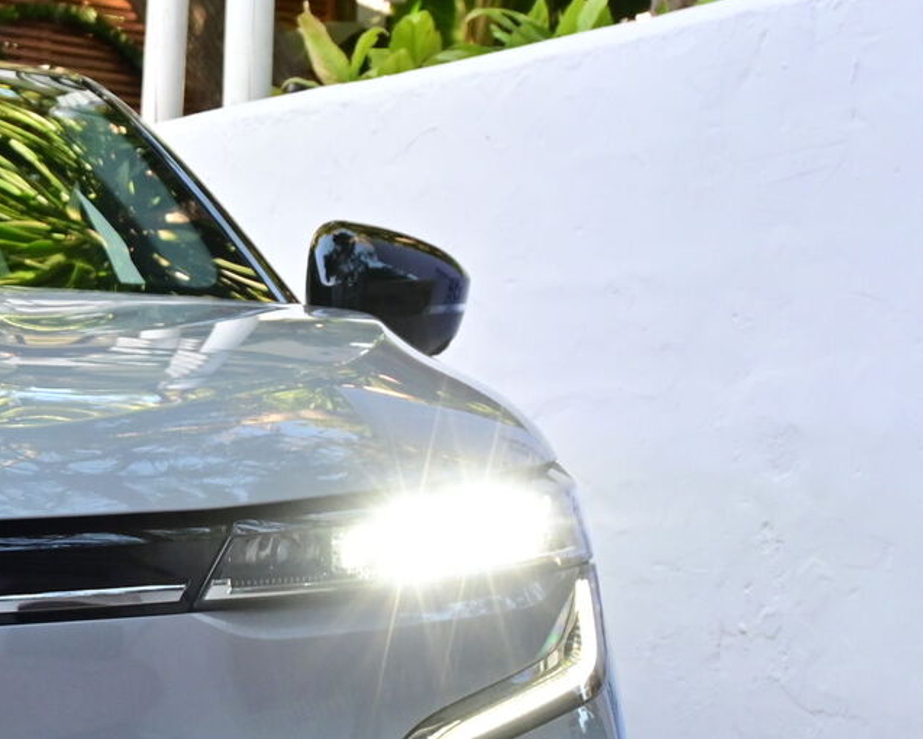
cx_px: -439
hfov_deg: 15.3
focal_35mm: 117
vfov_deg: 13.0
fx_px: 3189
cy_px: 739
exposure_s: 1/160
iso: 640
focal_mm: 27.5
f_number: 6.3
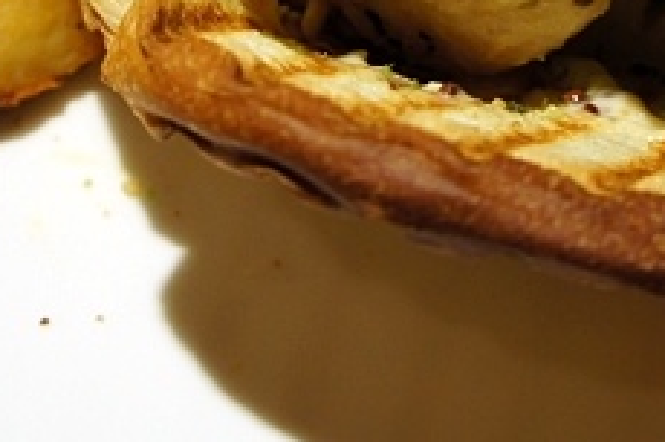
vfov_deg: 10.3
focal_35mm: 129
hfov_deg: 15.9
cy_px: -172
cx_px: 292
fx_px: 2381
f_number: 4
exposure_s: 1/40
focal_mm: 22
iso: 320
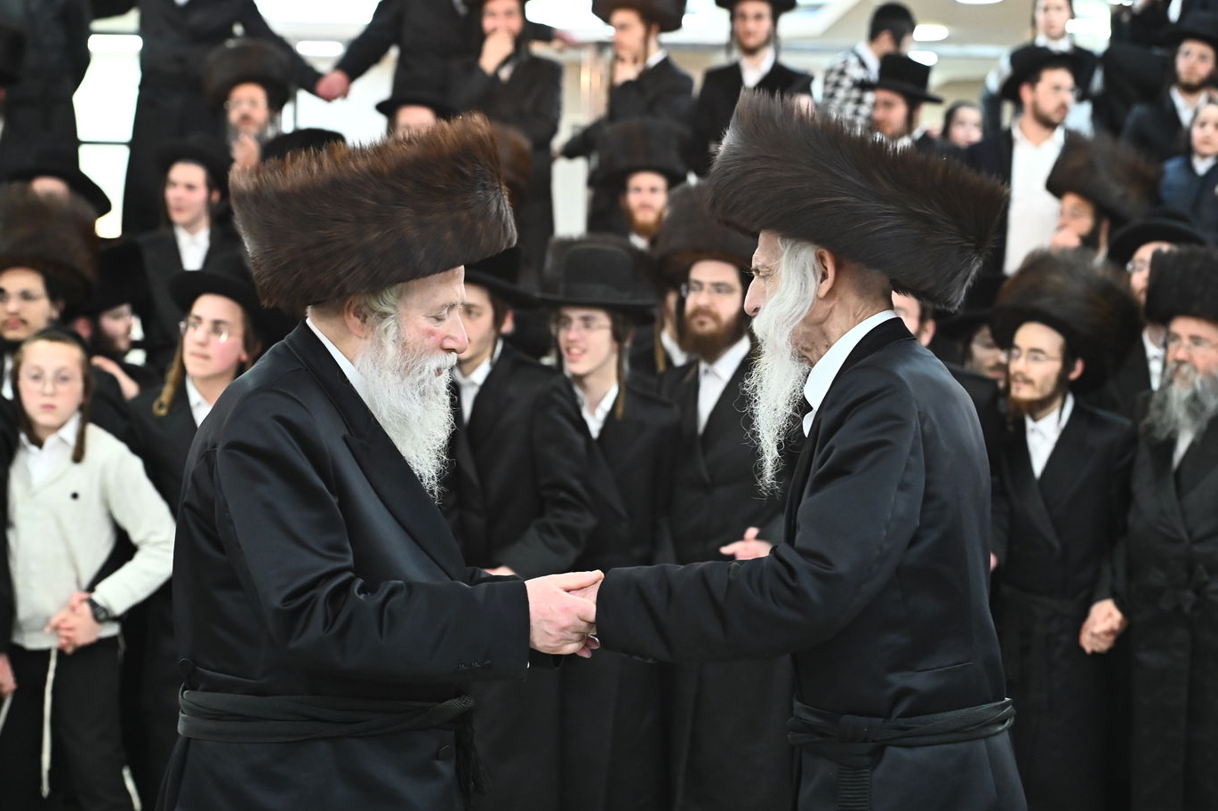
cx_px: 603
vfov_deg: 14.5
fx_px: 3179
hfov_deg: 21.7
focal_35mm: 94
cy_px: 405
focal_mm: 92
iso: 5000
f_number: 5
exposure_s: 1/200
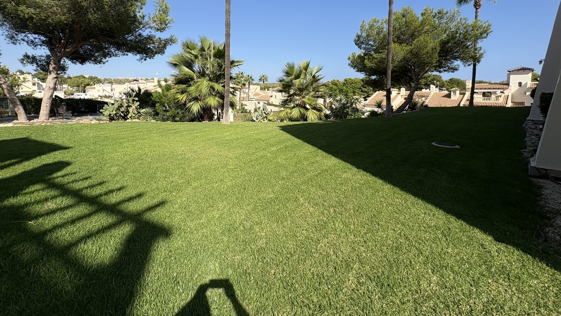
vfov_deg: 65.4
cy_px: 106
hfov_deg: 99.3
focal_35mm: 16
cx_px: 268
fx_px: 238
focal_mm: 2.22
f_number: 2.2
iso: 50
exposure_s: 1/1927
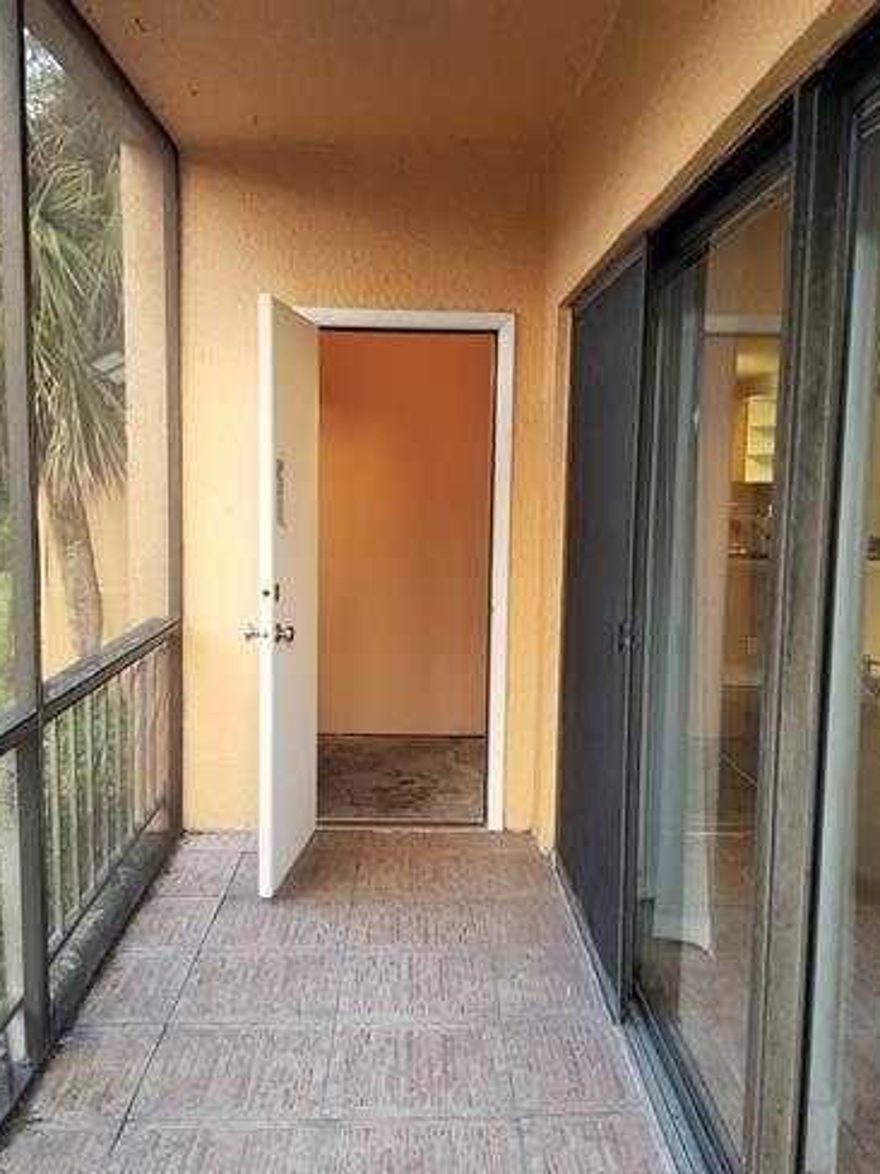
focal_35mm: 32
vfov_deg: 56.8
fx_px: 1085
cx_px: 414
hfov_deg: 44.1
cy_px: 606
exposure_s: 1/60
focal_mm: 4.25
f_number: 1.7
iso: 125
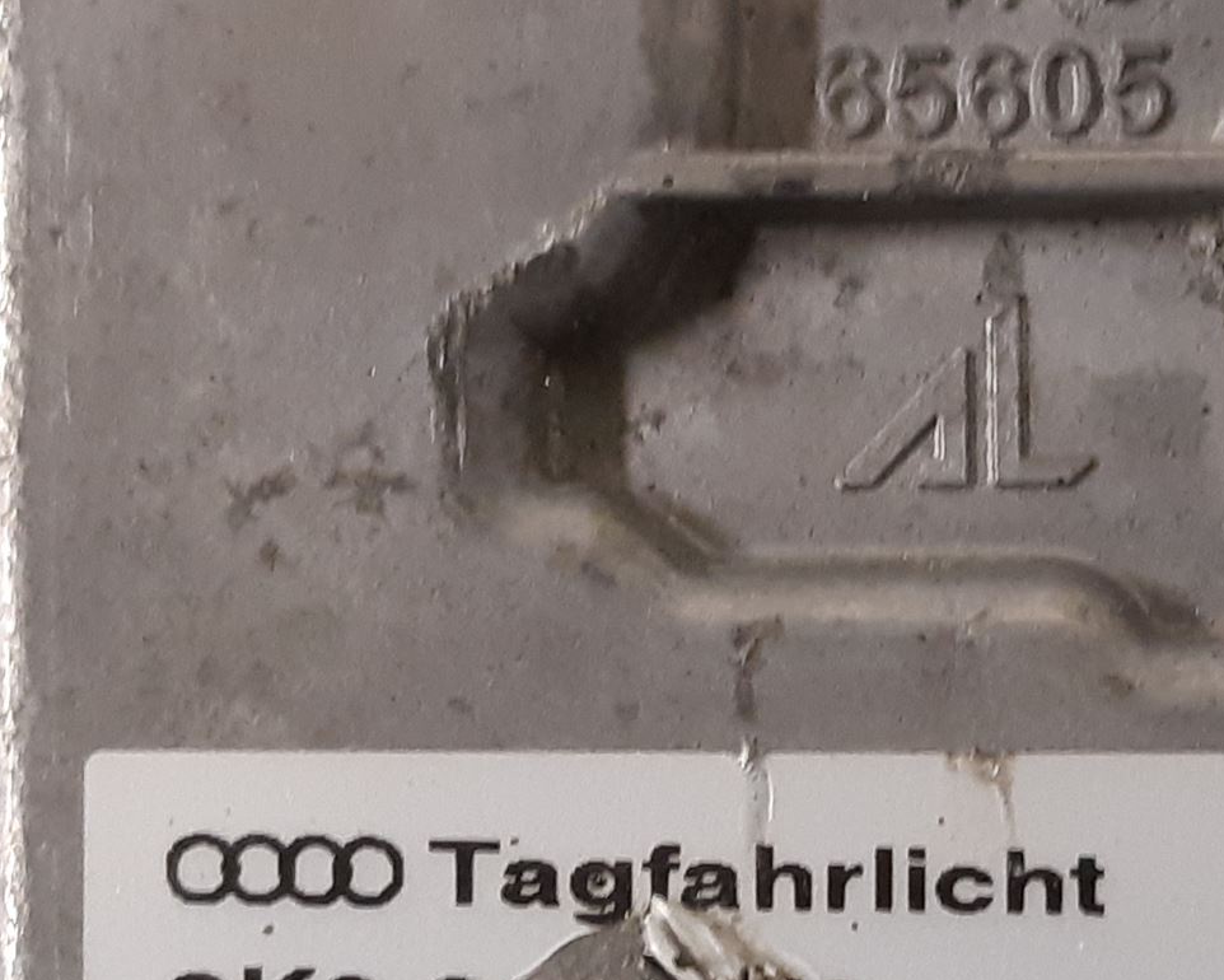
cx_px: 1028
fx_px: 1957
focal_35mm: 54
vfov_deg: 27.1
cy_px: 893
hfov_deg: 33.4
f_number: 1.7
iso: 250
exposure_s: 1/33
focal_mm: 3.93
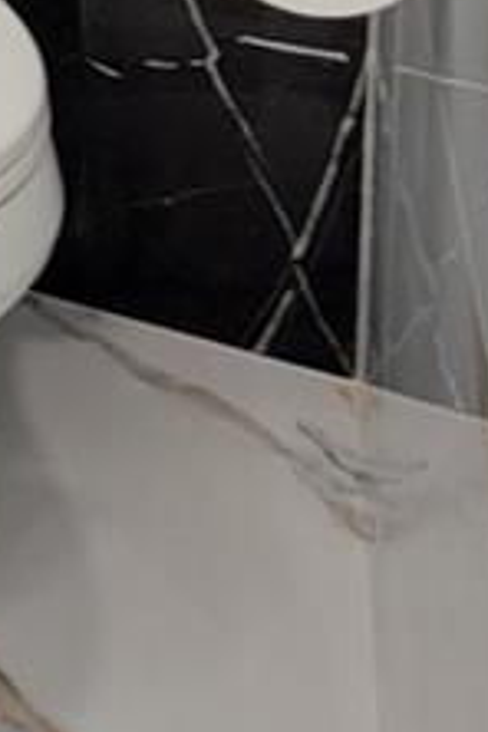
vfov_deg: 19.5
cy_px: -633
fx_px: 1484
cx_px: -567
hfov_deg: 14.5
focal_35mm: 73
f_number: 2.2
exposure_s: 1/60.2
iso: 100
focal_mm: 2.2
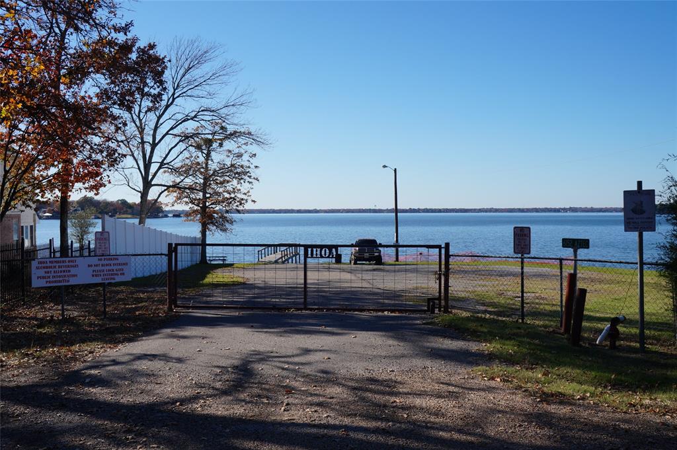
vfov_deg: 36.8
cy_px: 225
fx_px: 676
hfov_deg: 53.2
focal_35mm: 36
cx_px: 338
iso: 100
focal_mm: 24
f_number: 9
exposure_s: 1/320
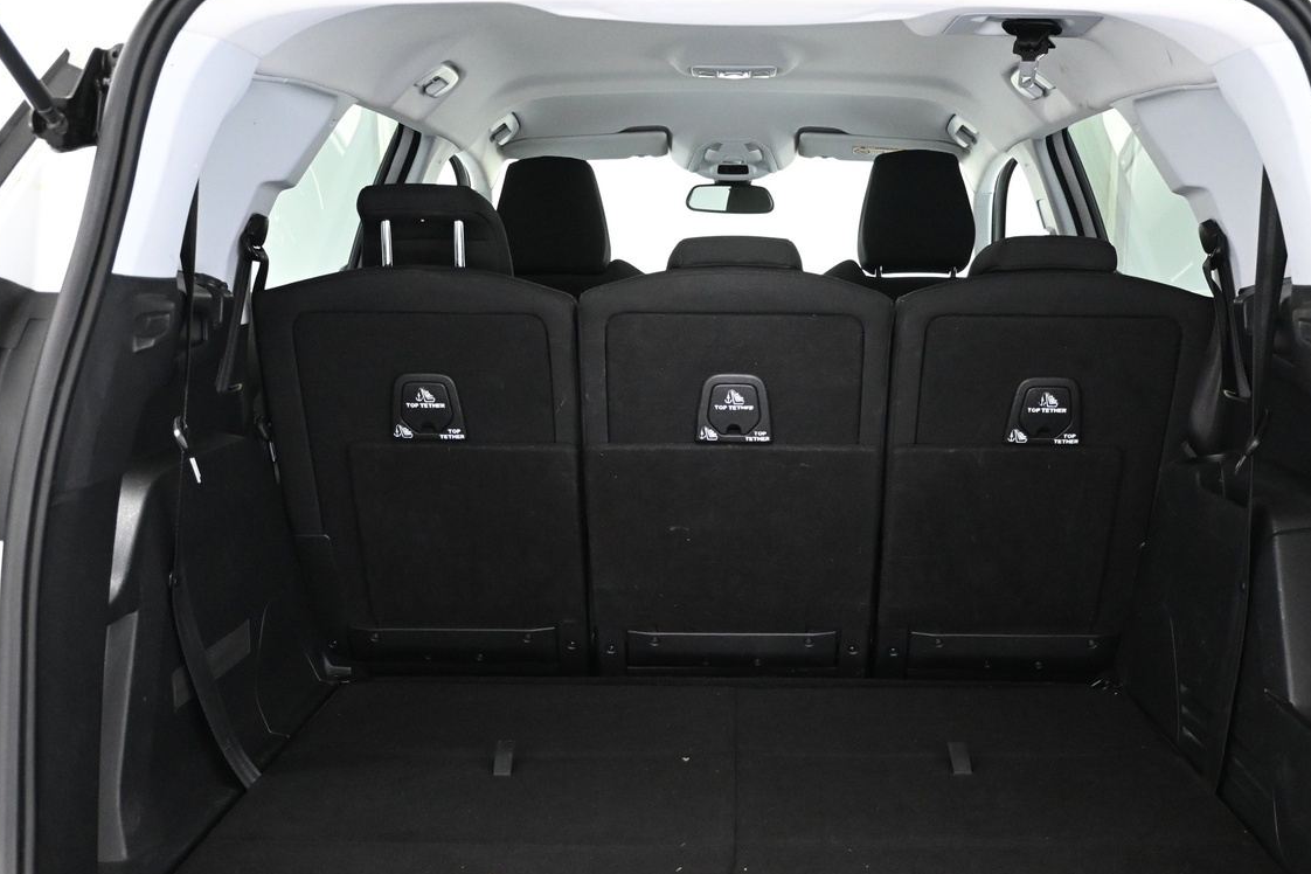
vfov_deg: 33.2
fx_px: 1460
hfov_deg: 48.2
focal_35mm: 40
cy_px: 541
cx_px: 742
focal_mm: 18.5
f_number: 3.8
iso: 2800
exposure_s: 1/30
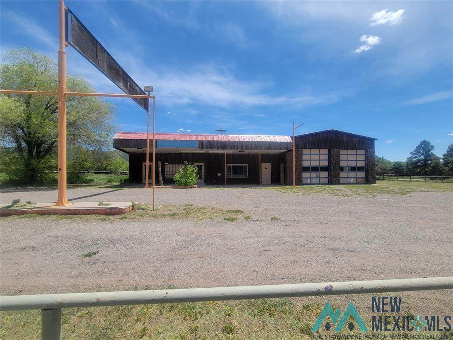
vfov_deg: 89.9
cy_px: 170
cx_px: 226
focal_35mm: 13
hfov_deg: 106.2
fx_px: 170
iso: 50
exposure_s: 1/1461
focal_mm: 2.2
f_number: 2.2
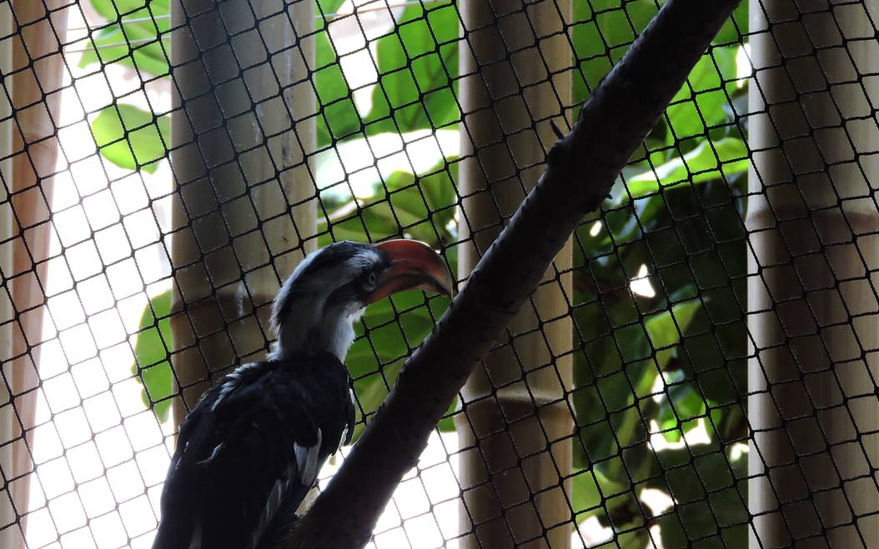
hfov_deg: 5.8
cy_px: 371
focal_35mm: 362
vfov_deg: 3.6
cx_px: 387
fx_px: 8673
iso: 400
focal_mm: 40.1
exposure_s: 1/100
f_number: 4.6
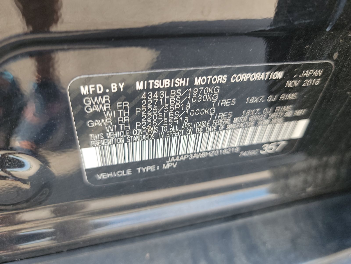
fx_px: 243
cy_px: 132
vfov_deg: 56.8
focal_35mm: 24
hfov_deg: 71.6
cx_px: 176
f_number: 1.8
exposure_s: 1/59
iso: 92
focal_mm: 6.7
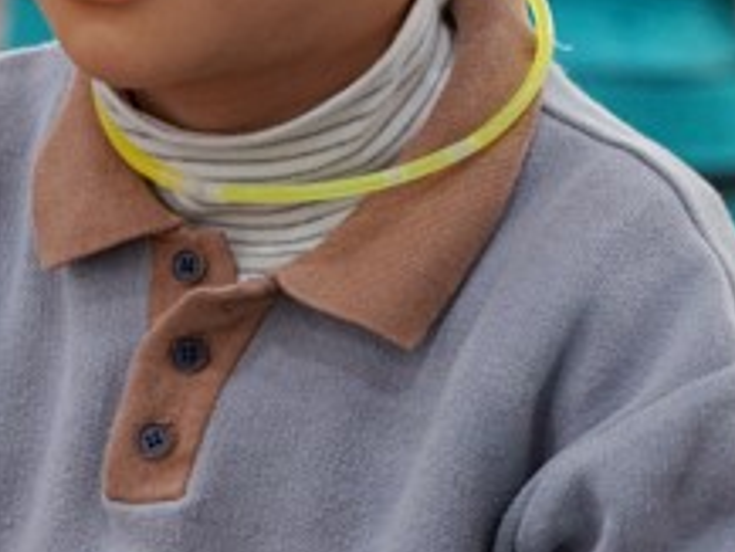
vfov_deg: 2.0
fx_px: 16167
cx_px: -27
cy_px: -58
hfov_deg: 2.6
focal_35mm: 761
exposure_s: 1/200
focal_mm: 191
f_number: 4
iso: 2000
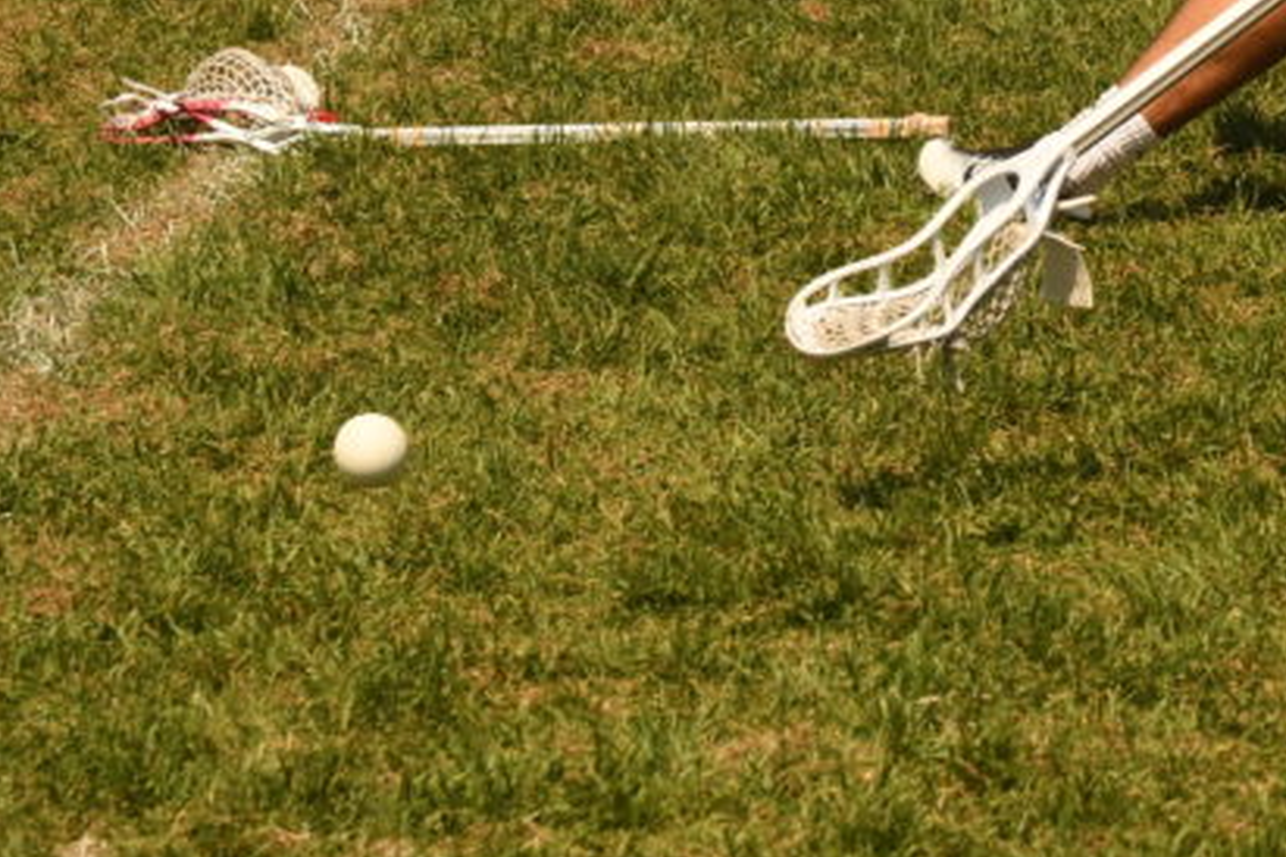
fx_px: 11752
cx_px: 1158
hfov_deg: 6.3
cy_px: -283
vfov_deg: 4.2
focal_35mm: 329
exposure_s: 1/1600
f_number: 10
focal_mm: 82
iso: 400
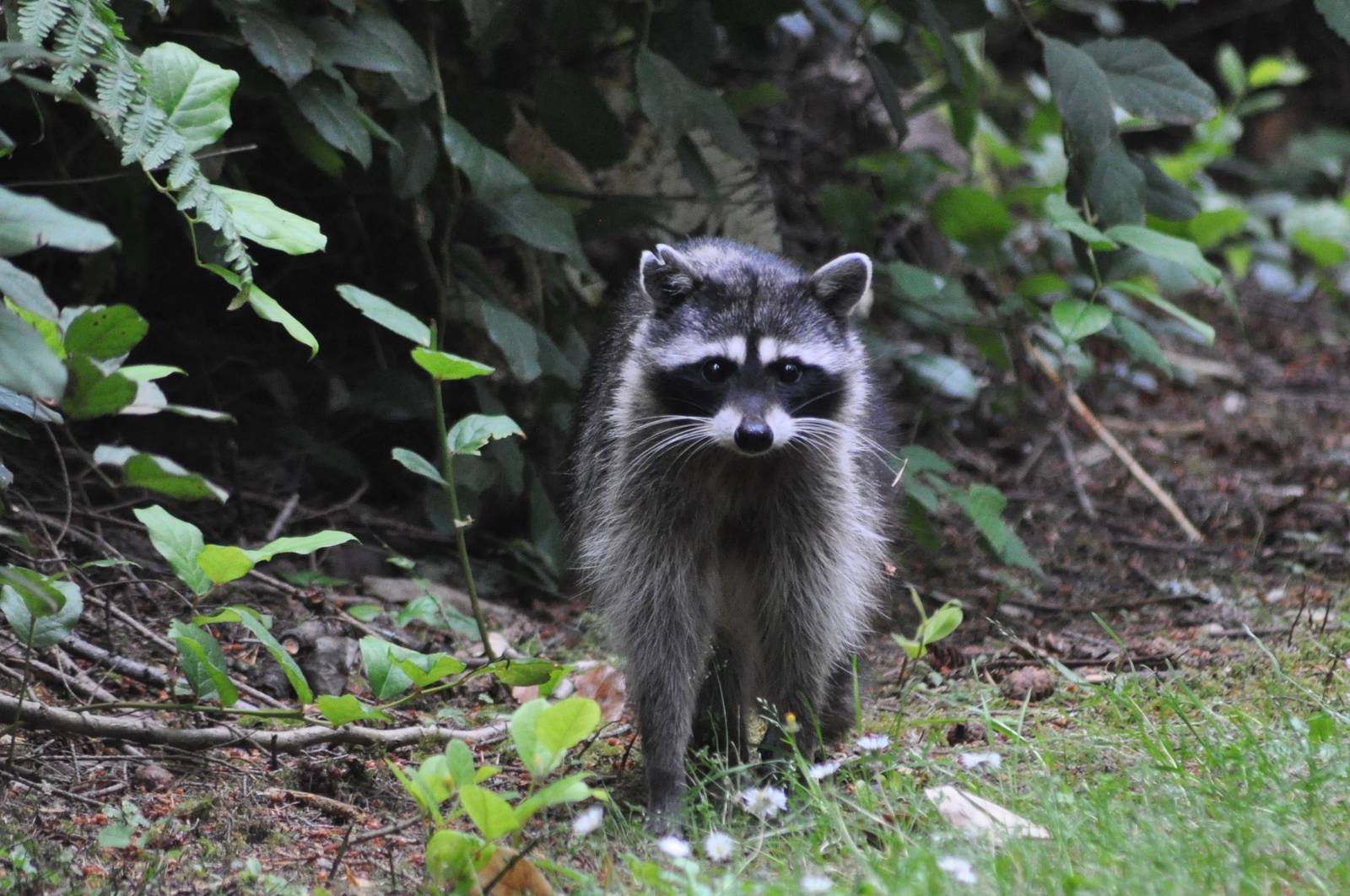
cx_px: 675
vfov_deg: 3.0
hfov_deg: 4.6
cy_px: 448
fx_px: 16851
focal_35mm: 450
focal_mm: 300
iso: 1600
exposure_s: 1/160
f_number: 5.6
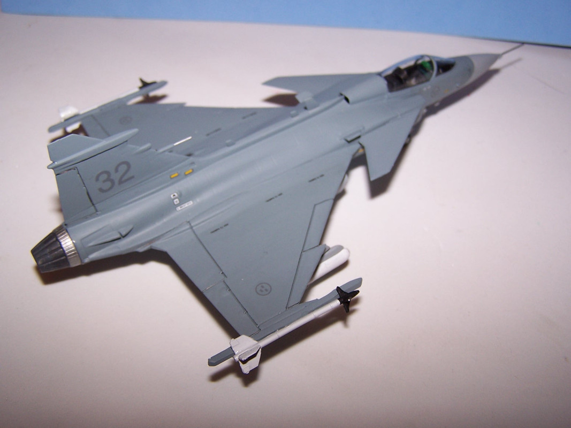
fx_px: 627
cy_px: 214
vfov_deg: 37.7
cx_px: 286
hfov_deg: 49.0
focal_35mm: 38
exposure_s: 1/60
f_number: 2.8
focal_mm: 6.3
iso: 80
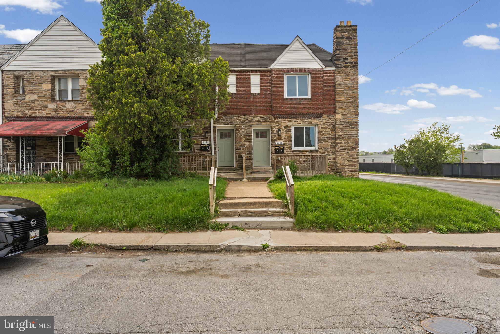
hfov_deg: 71.5
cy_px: 167
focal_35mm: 25
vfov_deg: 51.3
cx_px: 250
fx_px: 347
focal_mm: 25
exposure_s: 1/40
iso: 125
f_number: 8
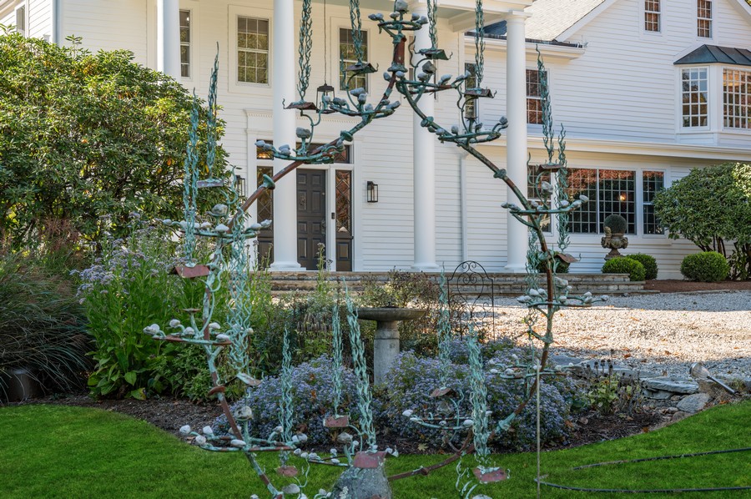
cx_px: 376
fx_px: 1250
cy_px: 250
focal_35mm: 60
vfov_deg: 22.6
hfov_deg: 33.4
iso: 200
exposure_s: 1/25
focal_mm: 60
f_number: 11
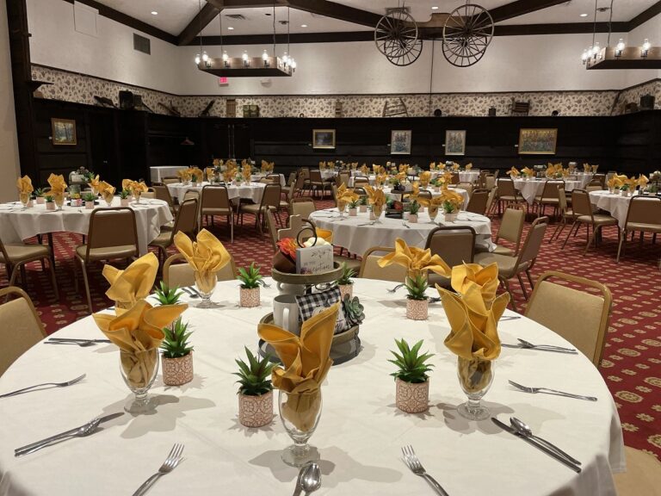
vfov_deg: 53.1
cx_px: 330
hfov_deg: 67.3
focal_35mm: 26
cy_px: 248
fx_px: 496
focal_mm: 4.2
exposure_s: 1/60
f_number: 1.6
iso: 200
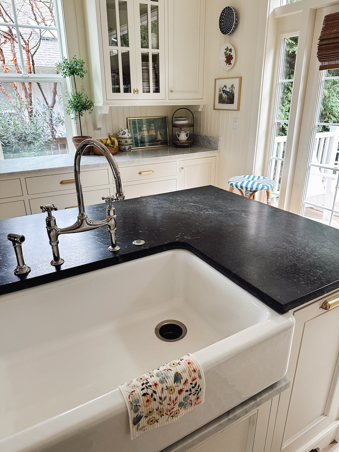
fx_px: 313
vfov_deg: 71.6
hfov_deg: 56.8
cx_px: 170
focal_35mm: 24
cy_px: 226
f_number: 1.8
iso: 250
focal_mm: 6.86
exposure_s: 1/80
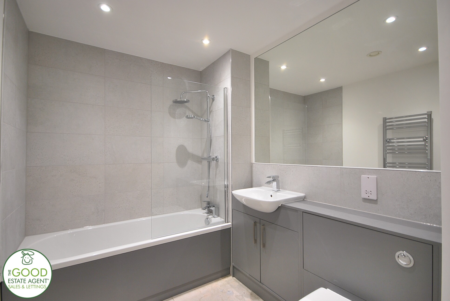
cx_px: 225
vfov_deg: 69.8
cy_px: 150
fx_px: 216
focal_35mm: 17
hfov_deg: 92.4
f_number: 4.5
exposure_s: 1/30
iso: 200
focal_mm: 11.5
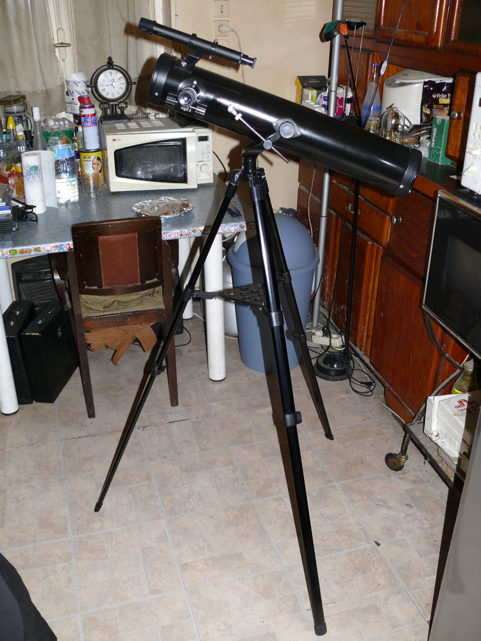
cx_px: 240
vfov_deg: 52.6
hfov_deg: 40.7
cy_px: 320
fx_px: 648
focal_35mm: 35
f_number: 2.8
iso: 100
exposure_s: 1/30
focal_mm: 7.4
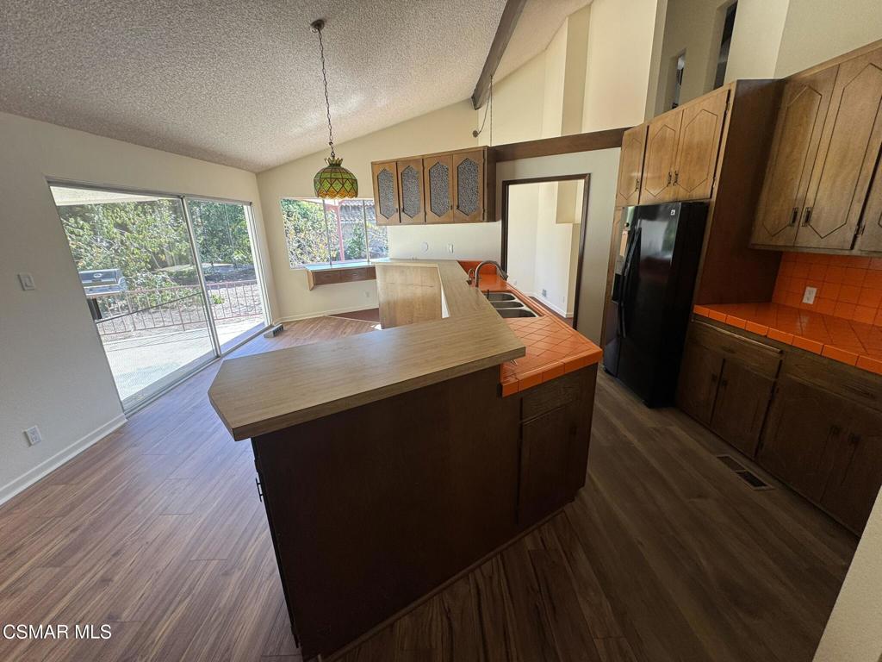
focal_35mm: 14
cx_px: 441
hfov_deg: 102.1
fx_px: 357
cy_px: 331
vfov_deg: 85.7
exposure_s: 1/99
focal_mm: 2.22
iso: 64
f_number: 2.2
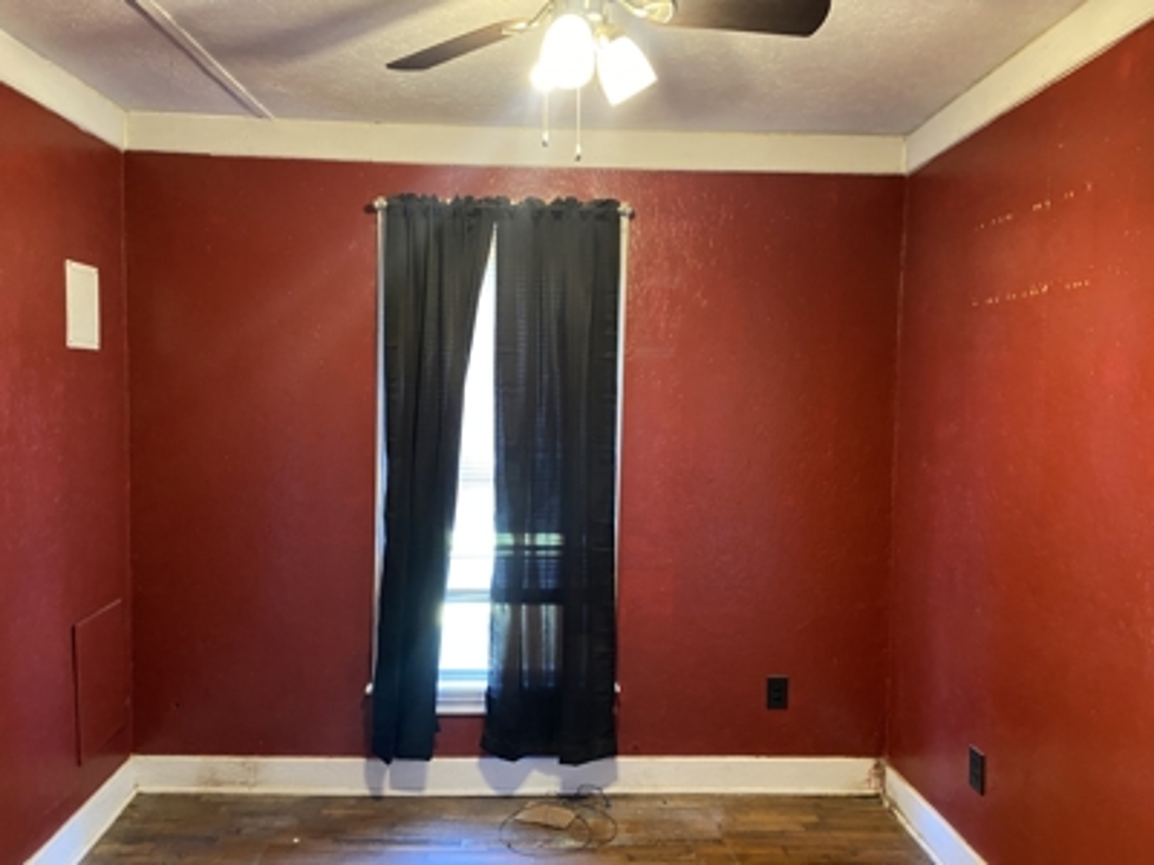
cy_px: 432
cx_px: 577
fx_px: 867
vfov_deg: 53.1
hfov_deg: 67.3
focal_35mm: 26
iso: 500
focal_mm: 4.25
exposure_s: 1/30
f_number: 1.8
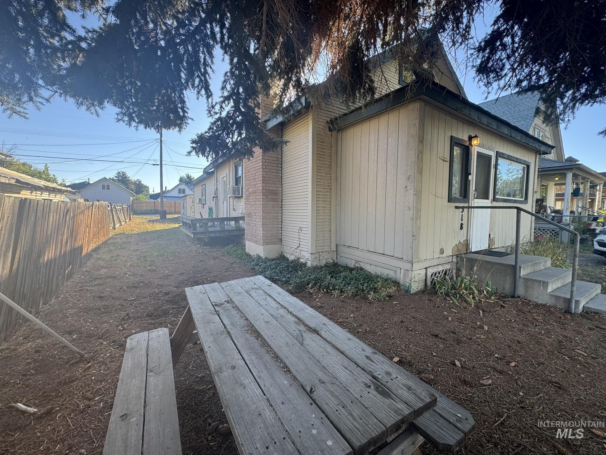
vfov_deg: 85.7
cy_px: 228
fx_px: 245
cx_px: 303
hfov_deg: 102.1
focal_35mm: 14
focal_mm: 2.22
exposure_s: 1/160
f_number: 2.2
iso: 40
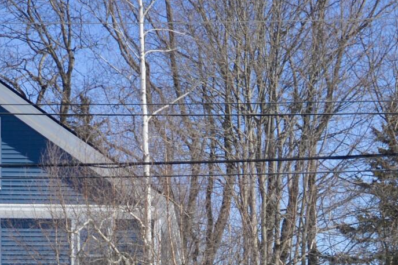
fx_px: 1447
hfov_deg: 15.6
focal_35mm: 131
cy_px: 505
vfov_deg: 9.8
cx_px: 243
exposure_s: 1/250
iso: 100
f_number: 8
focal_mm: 20
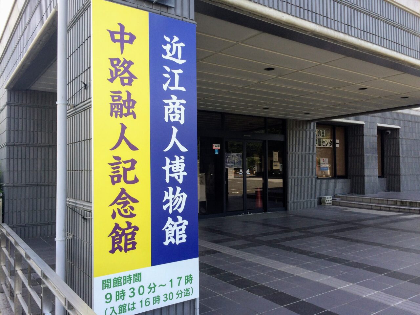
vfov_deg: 48.2
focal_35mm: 29
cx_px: 210
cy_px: 158
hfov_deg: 61.7
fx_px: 352
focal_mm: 4.15
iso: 32
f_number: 2.2
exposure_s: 1/533
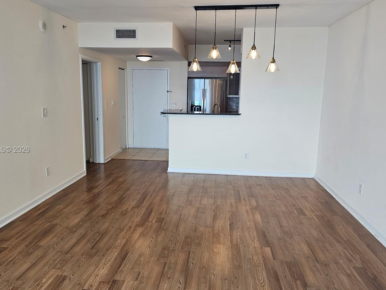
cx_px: 183
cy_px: 150
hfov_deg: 59.9
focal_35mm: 30
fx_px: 334
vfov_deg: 46.8
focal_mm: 6.3
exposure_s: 1/120
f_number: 1.7
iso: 100
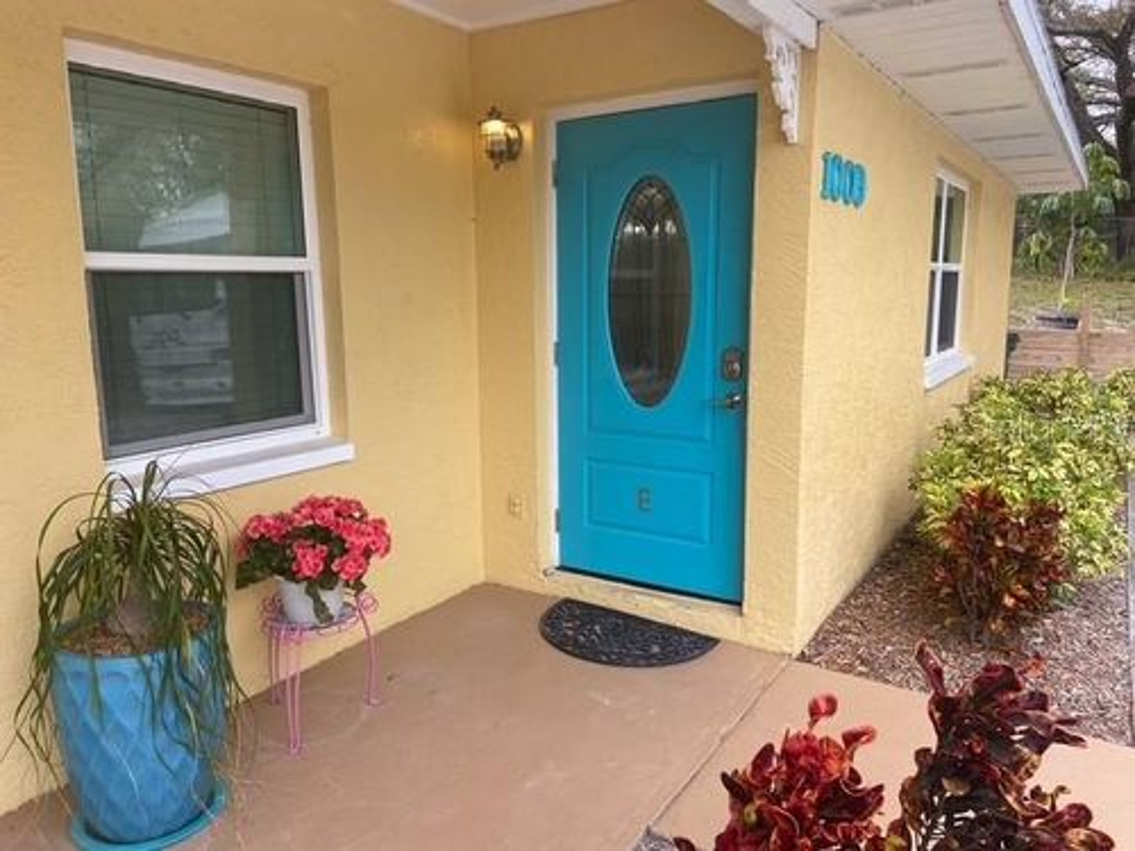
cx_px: 568
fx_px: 852
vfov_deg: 53.1
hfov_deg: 67.3
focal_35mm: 26
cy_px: 426
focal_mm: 4.25
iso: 32
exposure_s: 1/208
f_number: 1.8
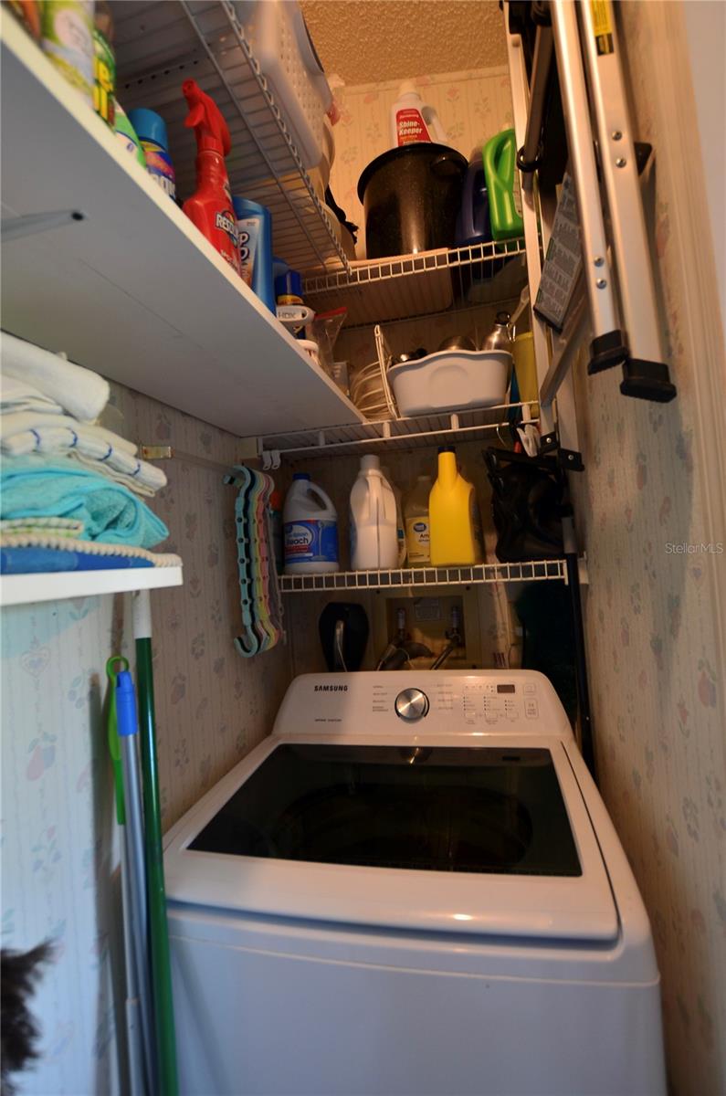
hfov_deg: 77.1
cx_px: 363
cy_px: 548
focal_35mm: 15
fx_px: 456
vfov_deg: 100.5
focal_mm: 10
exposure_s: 1/20
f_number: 3.5
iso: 200
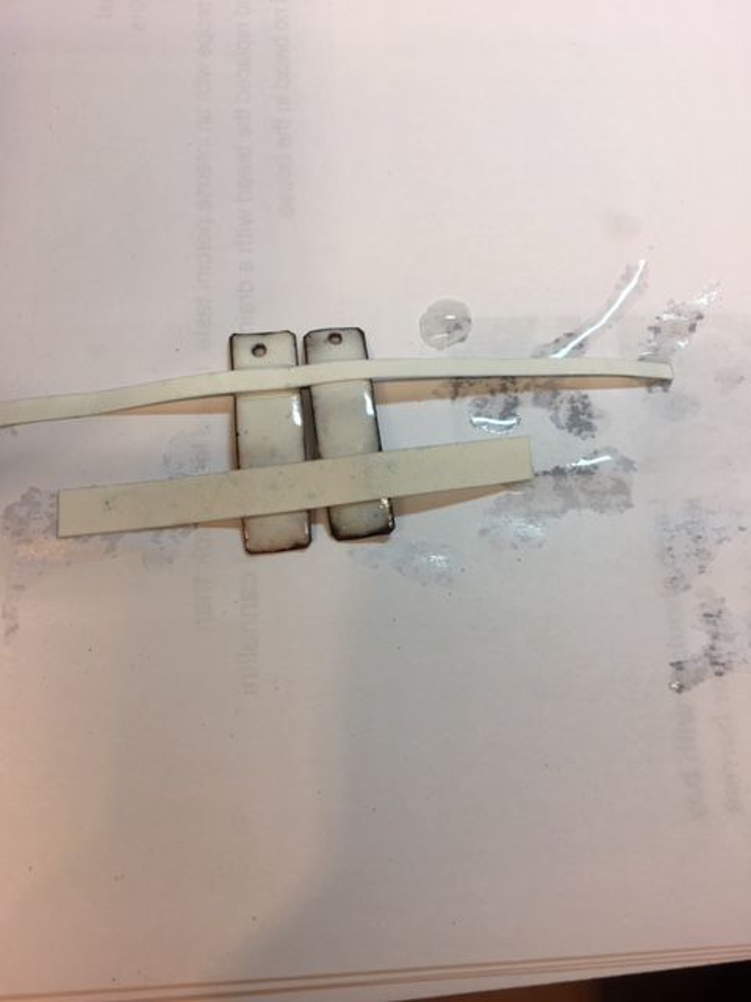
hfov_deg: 48.2
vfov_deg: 61.7
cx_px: 376
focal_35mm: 29
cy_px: 501
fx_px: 839
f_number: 2.2
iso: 25
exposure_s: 1/60
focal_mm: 4.15
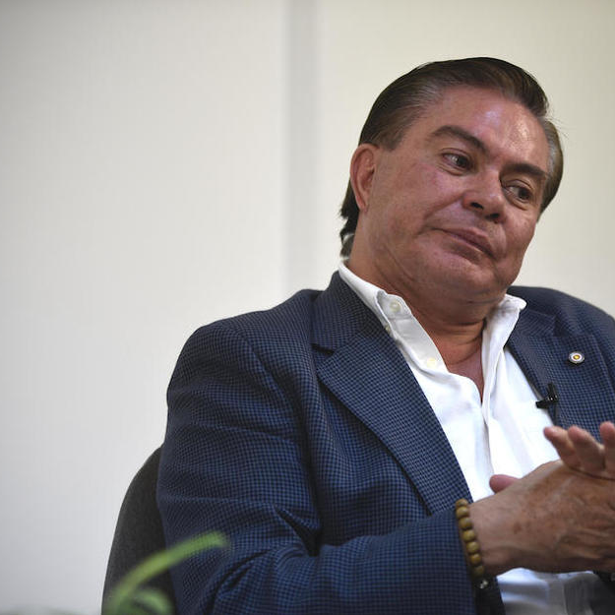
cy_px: 308
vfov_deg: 11.2
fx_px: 3136
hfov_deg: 11.2
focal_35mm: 156
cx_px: 417
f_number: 2.8
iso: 400
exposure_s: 1/200
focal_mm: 122
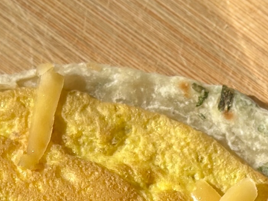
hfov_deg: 7.2
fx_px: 2122
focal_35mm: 274
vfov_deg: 5.2
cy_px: 504
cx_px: 250
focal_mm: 6.86
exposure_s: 1/2160
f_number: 1.78
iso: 80
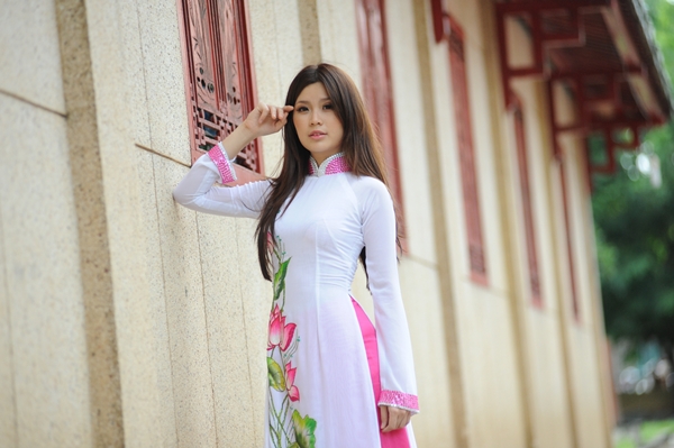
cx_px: 337
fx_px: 2712
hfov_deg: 14.2
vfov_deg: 9.4
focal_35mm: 145
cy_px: 224
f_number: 2.8
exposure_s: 1/100
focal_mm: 145
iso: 1600
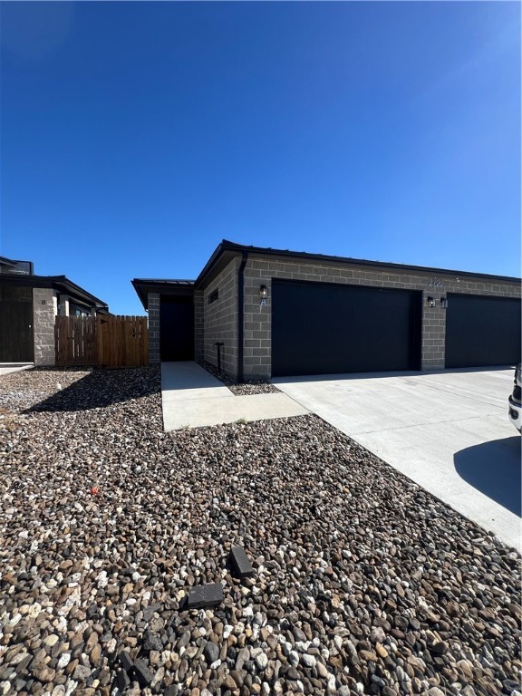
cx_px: 261
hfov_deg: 89.9
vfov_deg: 106.2
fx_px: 261
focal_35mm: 13
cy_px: 348
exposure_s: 1/1815
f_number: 1.8
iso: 32
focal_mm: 1.57
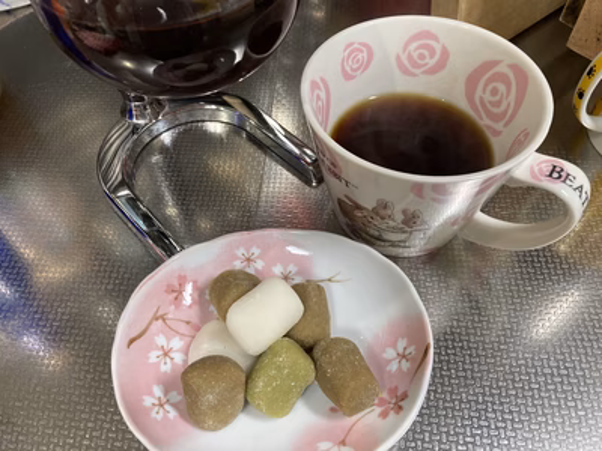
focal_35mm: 28
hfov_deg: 63.4
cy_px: 226
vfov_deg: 49.7
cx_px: 301
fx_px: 487
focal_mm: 3.99
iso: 200
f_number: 1.8
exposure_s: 1/60
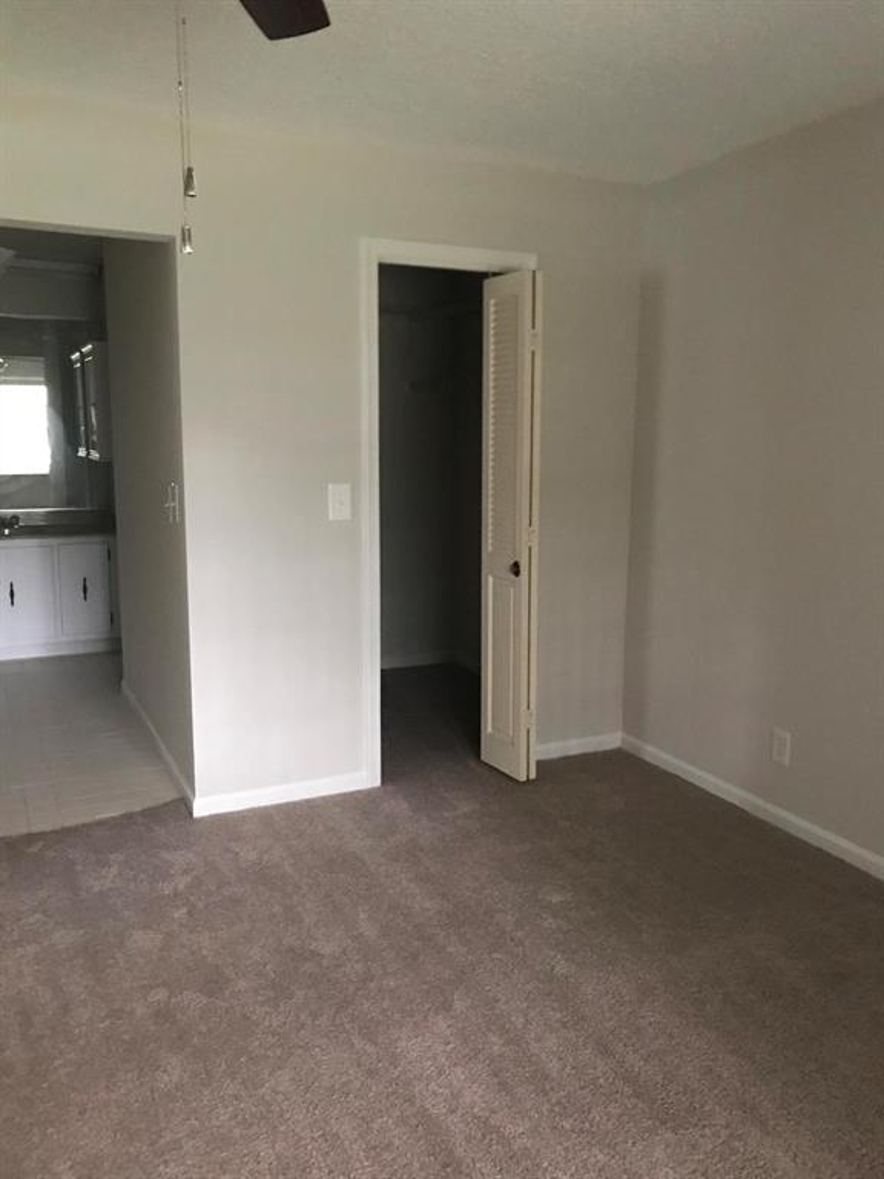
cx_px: 442
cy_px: 590
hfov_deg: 49.7
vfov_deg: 63.4
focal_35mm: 28
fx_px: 953
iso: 100
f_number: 1.8
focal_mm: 3.99
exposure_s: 1/5
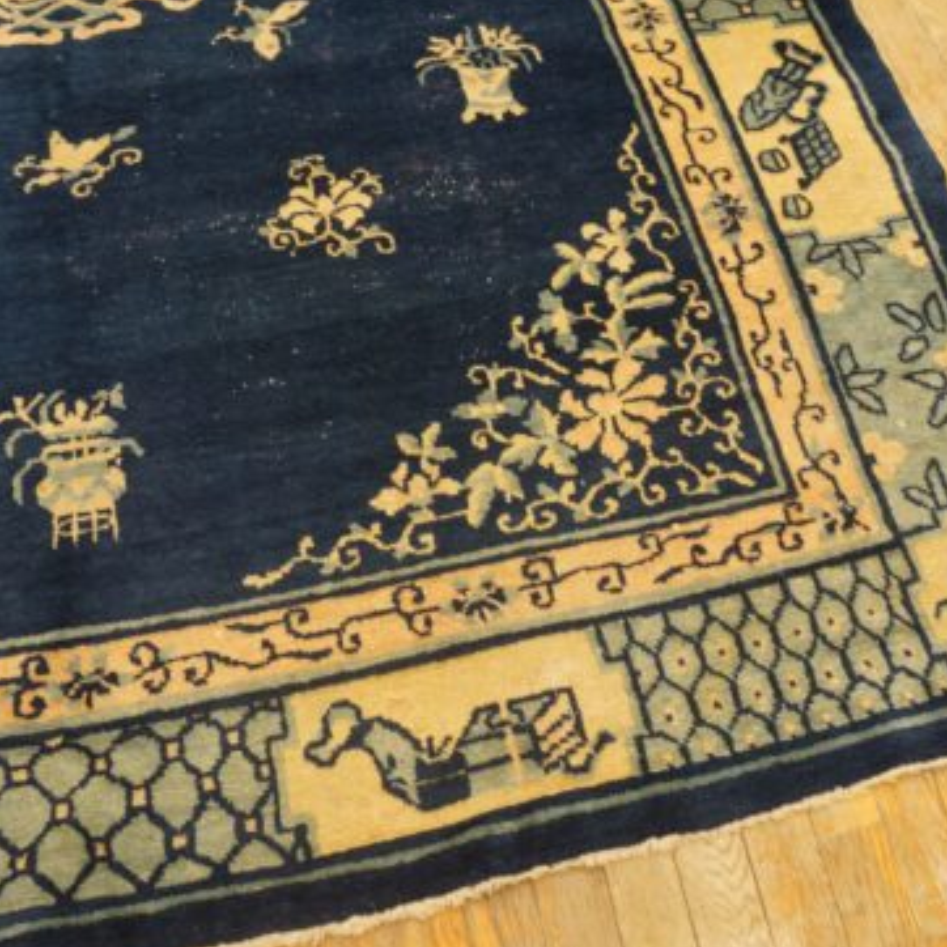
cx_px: 531
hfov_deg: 43.8
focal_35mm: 38
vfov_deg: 43.8
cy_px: 443
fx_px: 1176
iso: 1000
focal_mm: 18
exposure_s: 1/60
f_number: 4
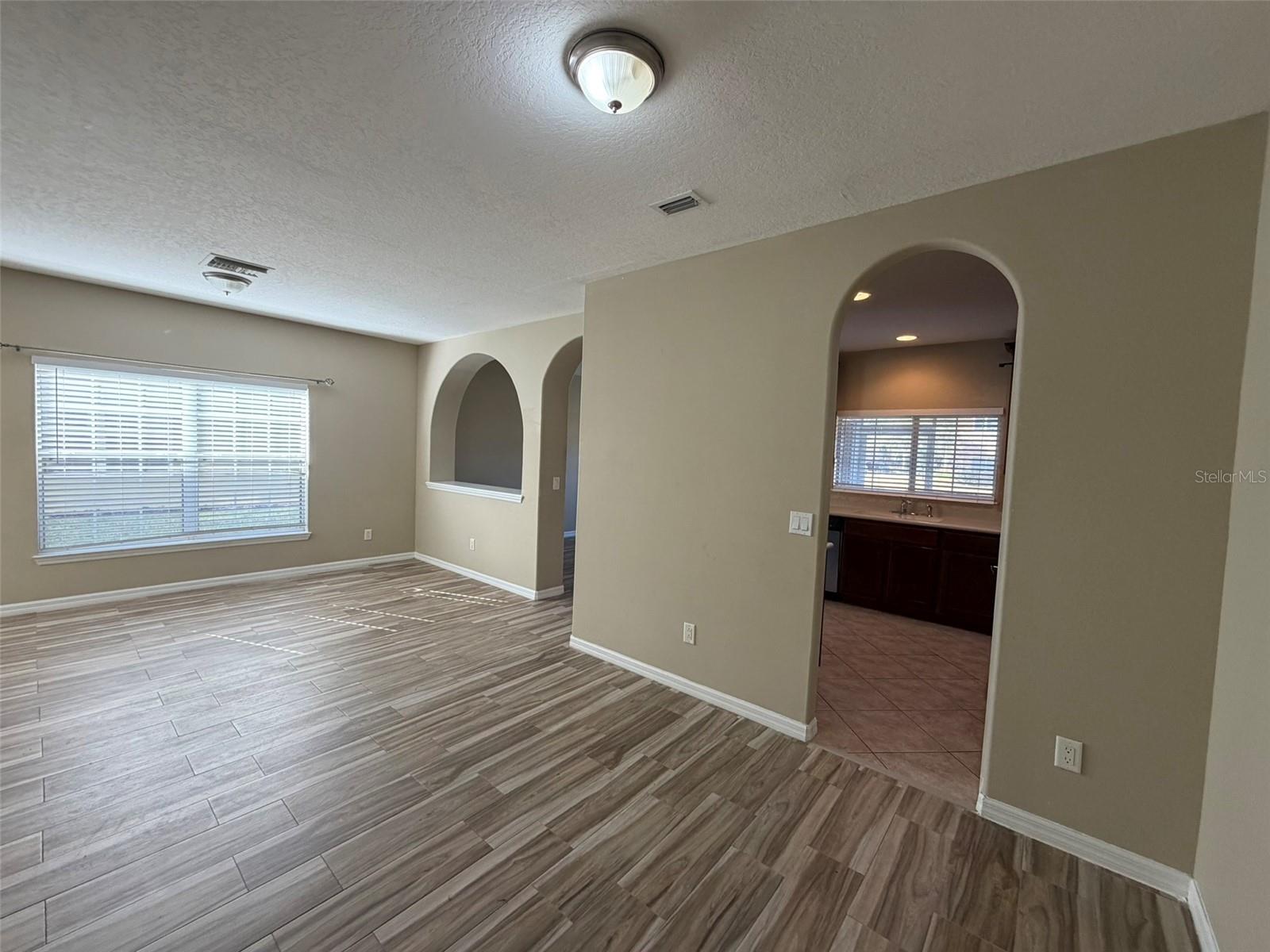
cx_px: 635
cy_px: 476
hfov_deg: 102.1
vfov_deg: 85.7
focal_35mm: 14
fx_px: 514
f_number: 2.2
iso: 250
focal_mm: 2.22
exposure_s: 1/120
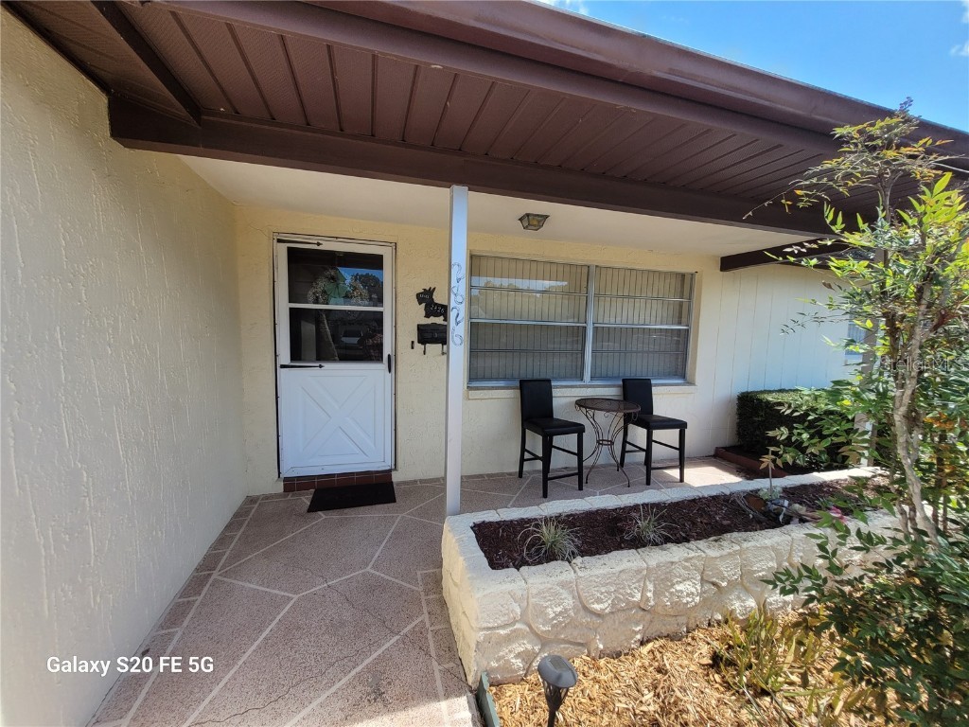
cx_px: 484
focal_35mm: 13
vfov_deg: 89.9
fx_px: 364
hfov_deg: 106.2
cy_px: 364
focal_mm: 1.74
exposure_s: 1/566
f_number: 2.2
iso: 40
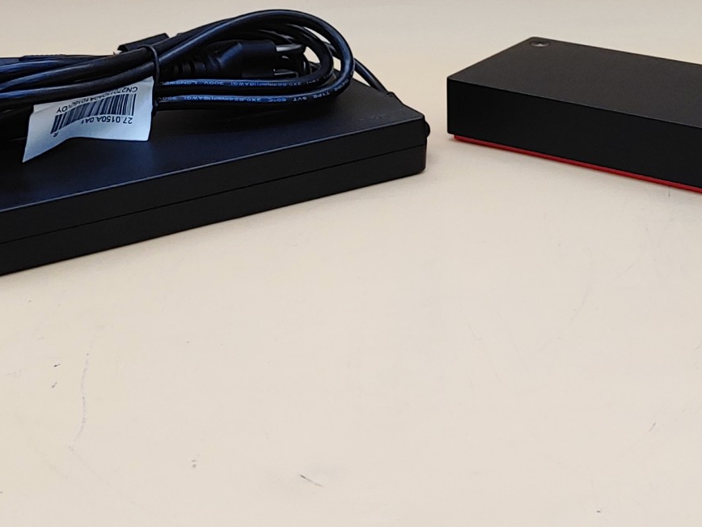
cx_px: 445
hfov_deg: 26.6
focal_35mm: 73
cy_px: 97
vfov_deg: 19.9
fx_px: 1480
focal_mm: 4.36
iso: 50
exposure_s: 1/108
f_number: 1.8
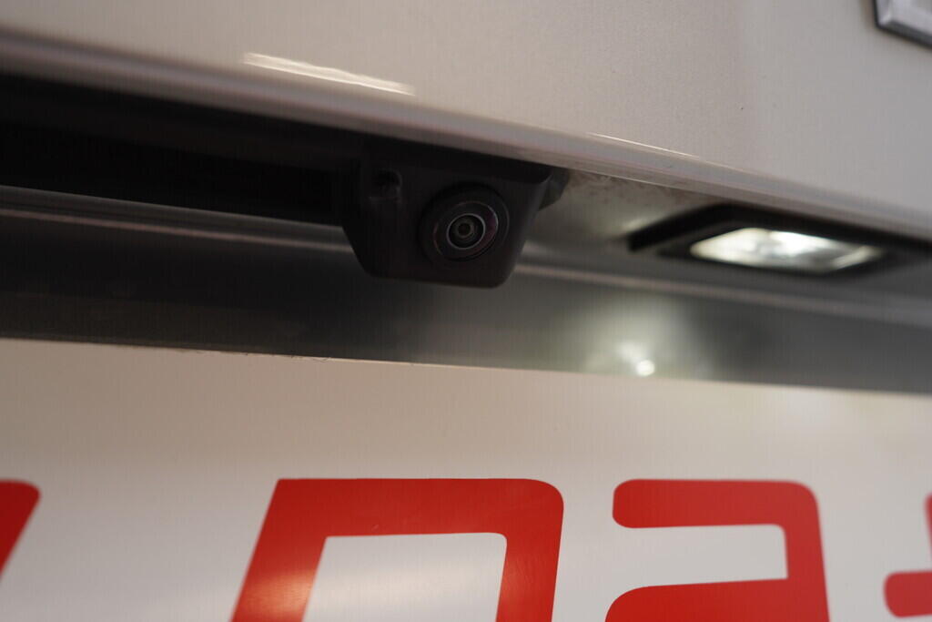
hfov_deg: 53.1
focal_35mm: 36
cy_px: 311
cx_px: 466
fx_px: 932
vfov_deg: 36.9
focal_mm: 24
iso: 125
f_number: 3.5
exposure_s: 1/60
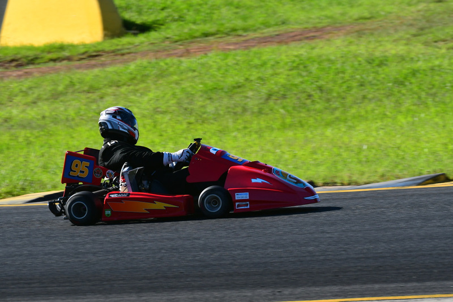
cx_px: 226
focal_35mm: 600
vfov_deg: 2.3
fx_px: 7552
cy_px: 151
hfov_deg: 3.4
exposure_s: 1/640
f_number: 10
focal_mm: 400
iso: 500
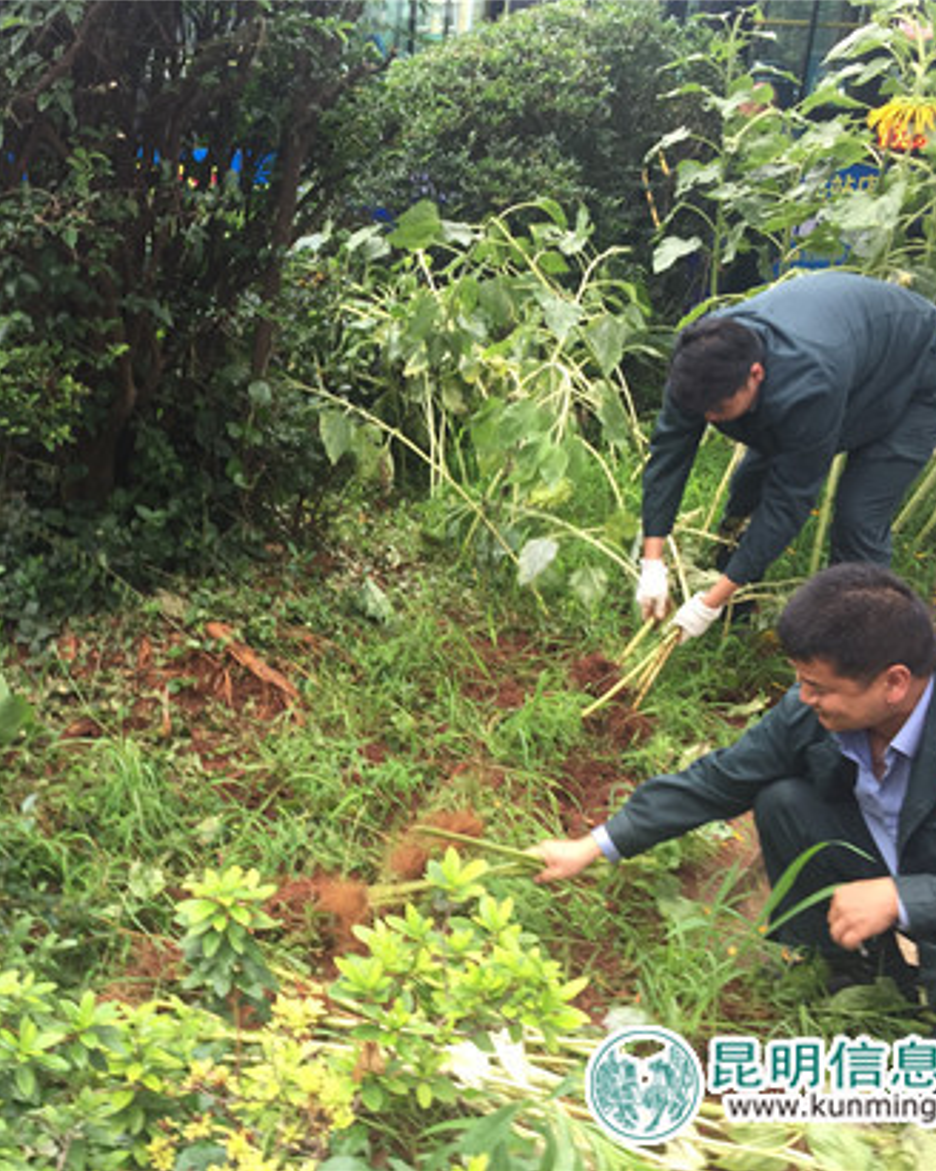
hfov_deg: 38.3
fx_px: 1316
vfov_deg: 47.9
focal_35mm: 38
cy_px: 586
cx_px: 257
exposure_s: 1/50
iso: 40
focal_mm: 4.15
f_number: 2.2
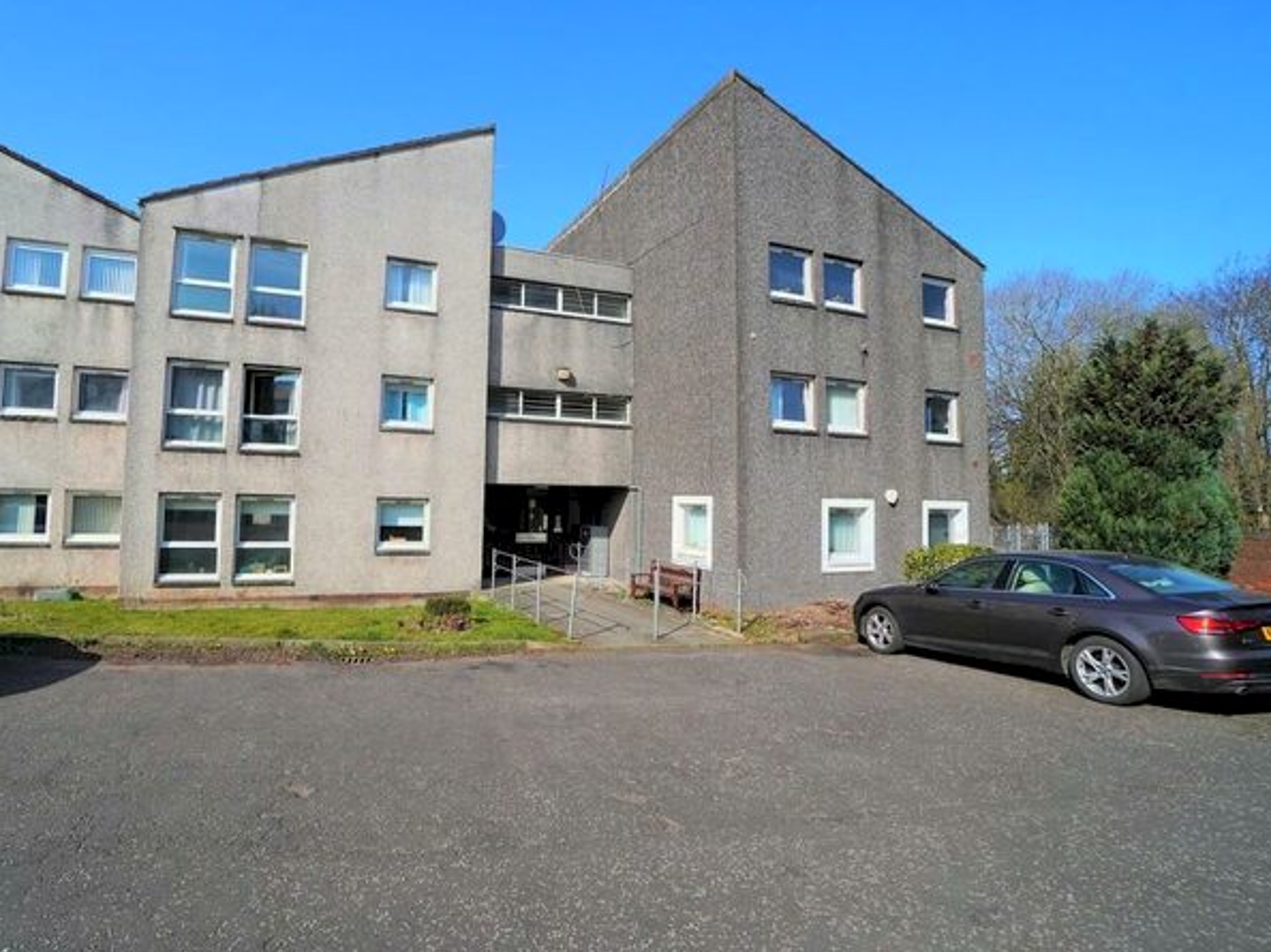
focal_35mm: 17
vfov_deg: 74.7
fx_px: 624
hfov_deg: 90.4
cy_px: 459
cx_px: 543
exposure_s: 1/1000
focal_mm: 10
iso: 320
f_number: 8
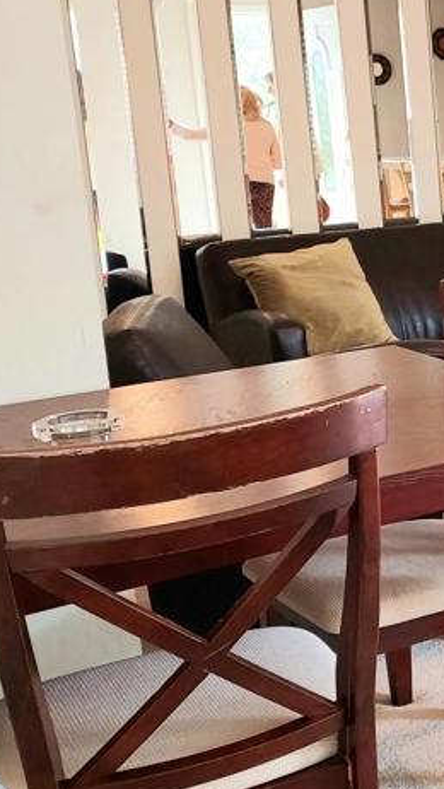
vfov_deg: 36.0
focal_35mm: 58
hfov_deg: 17.5
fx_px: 1213
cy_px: 362
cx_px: 753
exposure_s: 1/60.2
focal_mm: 4.6
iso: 200
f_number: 1.8
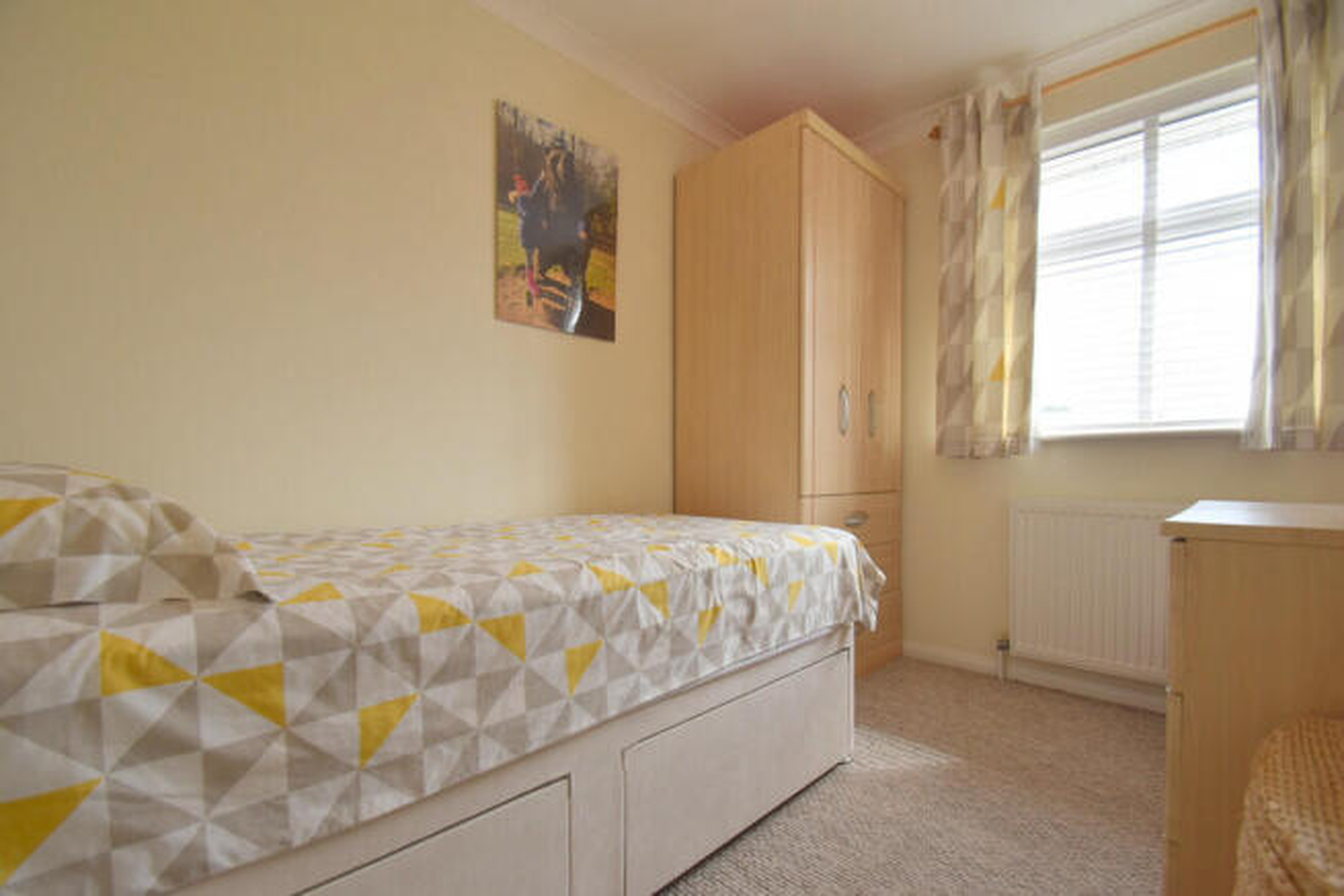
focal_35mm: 15
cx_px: 672
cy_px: 448
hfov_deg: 100.4
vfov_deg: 77.4
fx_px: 560
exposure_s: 1/200
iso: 250
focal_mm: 10
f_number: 5
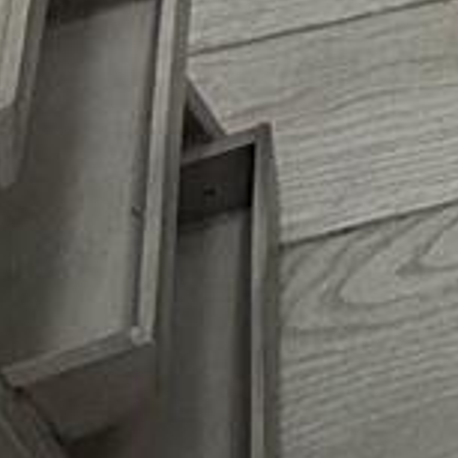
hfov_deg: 16.5
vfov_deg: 8.7
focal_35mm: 97
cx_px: 665
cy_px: -1278
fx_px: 1452
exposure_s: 1/120
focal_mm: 2.22
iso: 80
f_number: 2.2
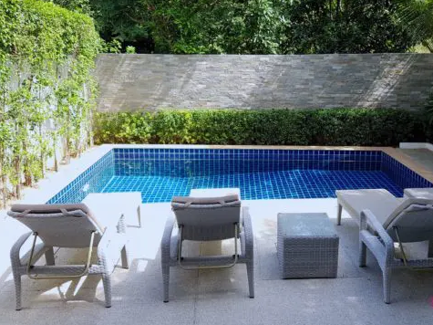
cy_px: 130
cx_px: 261
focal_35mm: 32
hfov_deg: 56.4
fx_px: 400
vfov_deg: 43.9
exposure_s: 1/367
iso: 50
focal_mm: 4.2
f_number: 1.7
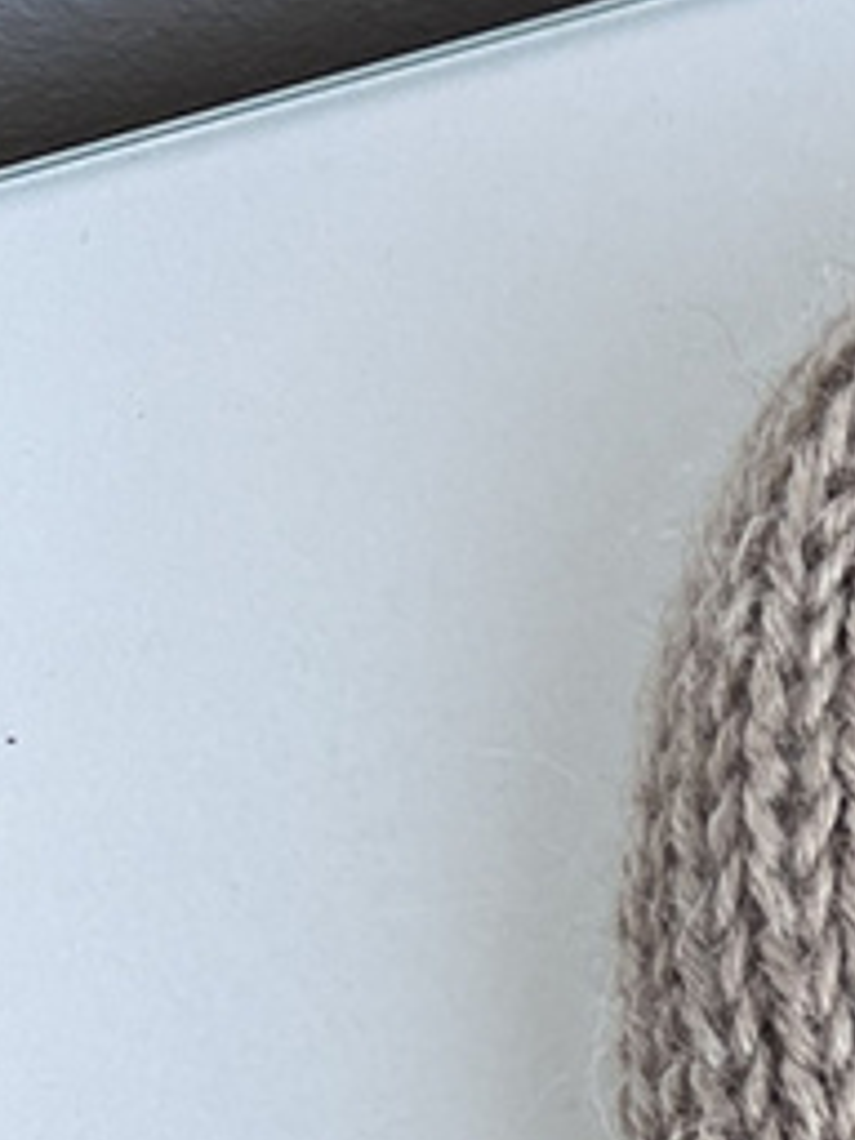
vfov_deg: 14.2
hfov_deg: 10.7
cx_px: 1937
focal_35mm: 122
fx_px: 4018
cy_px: 2062
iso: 80
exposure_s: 1/121
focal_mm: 5.7
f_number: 1.5
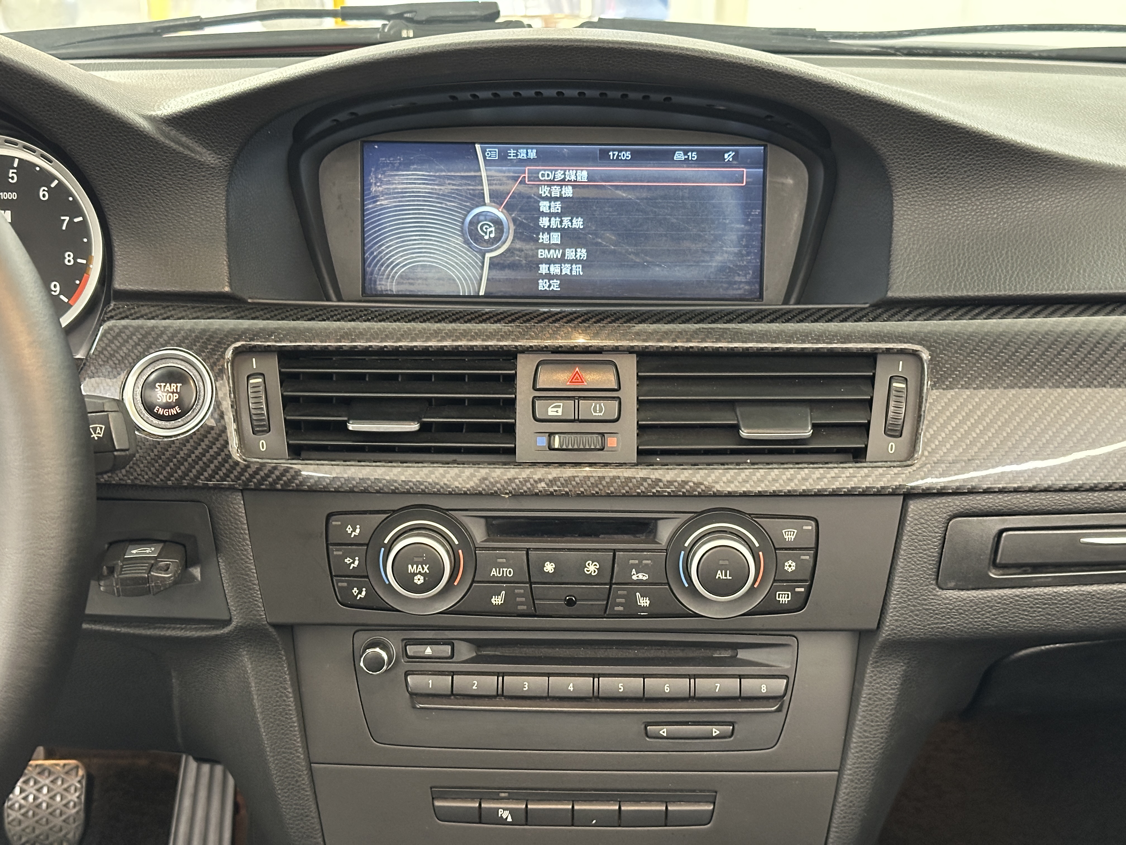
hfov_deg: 39.7
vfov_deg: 30.3
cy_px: 422
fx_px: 1561
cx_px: 563
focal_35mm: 48
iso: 640
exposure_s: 1/25
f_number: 1.78
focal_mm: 6.86
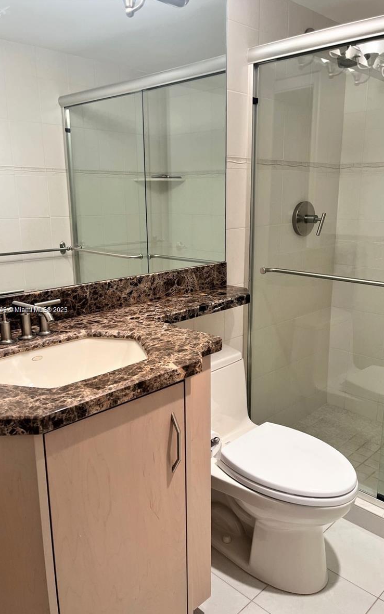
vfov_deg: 66.5
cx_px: 207
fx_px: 469
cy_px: 310
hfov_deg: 44.5
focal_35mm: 28
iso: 80
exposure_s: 1/120
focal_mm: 5.1
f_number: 1.6
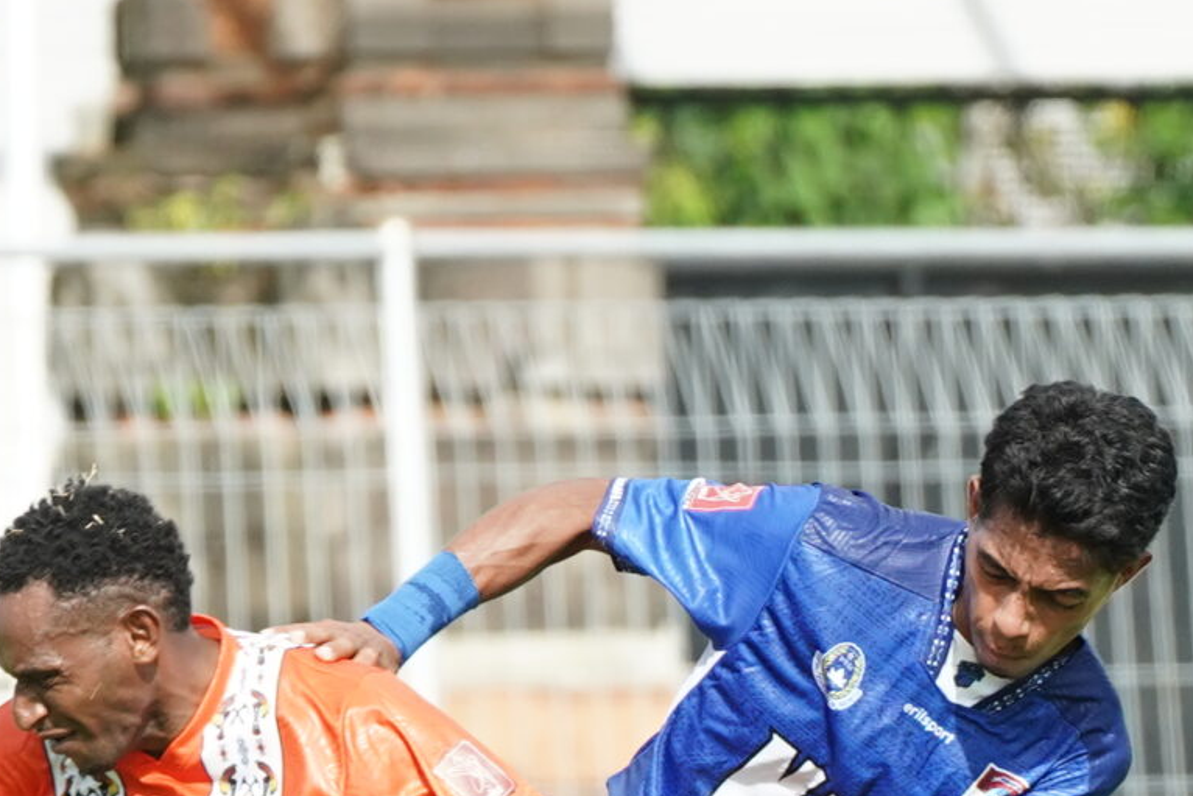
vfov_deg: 1.0
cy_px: 800
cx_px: 702
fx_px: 43948
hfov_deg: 1.6
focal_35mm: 1326
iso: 800
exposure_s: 1/1600
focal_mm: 265
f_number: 5.6
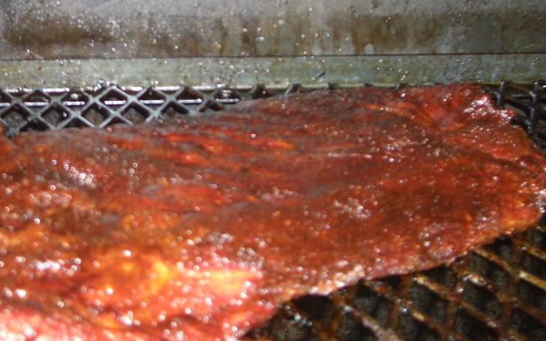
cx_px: 201
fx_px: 1027
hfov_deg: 29.7
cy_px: 118
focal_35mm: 69
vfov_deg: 18.8
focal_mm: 8.2
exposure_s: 1/60
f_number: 3.1
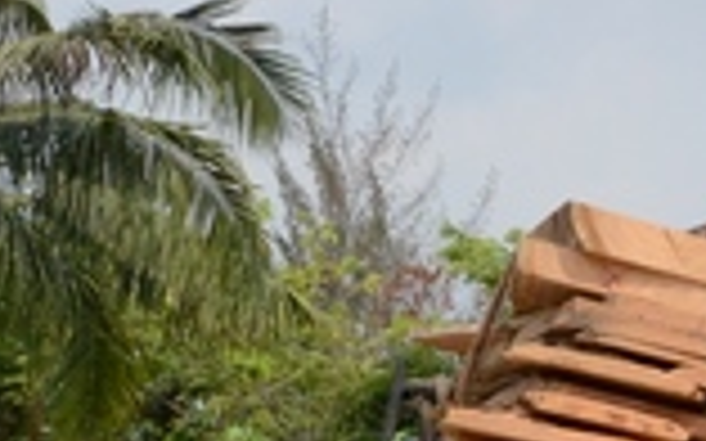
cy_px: 434
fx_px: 2193
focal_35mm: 114
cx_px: 1012
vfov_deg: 11.4
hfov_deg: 16.8
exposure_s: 1/1000
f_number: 16
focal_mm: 18
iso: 1600
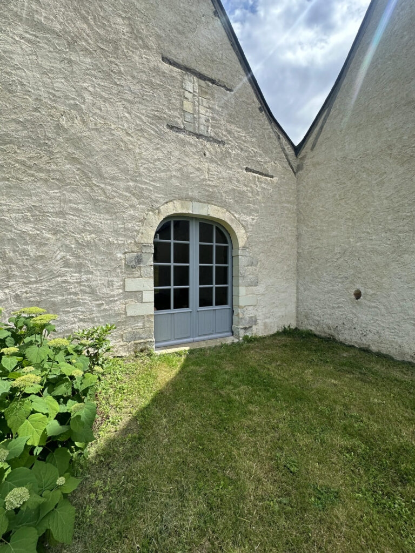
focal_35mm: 14
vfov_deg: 102.1
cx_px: 208
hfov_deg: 85.7
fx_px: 224
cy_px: 276
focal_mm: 2.22
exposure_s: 1/1092
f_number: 2.2
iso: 40
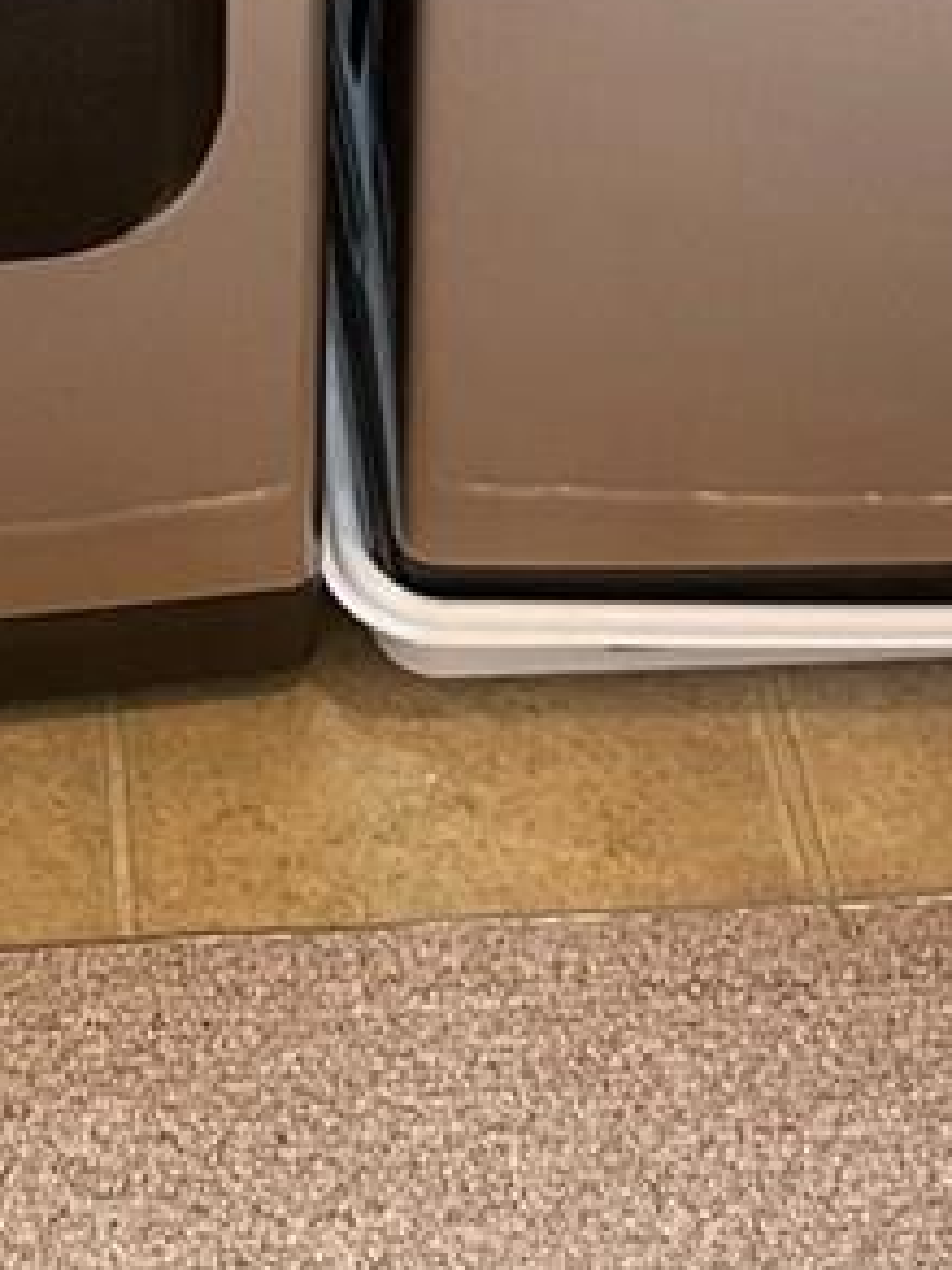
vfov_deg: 15.7
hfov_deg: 13.8
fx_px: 3924
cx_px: 265
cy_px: -1005
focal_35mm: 107
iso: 250
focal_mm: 4.2
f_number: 1.6
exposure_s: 1/60
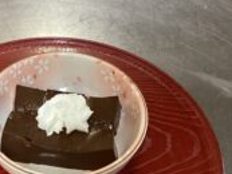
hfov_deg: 28.2
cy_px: 114
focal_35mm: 67
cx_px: 41
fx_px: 449
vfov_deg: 21.9
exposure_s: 1/40
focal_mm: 3.3
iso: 320
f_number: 2.4
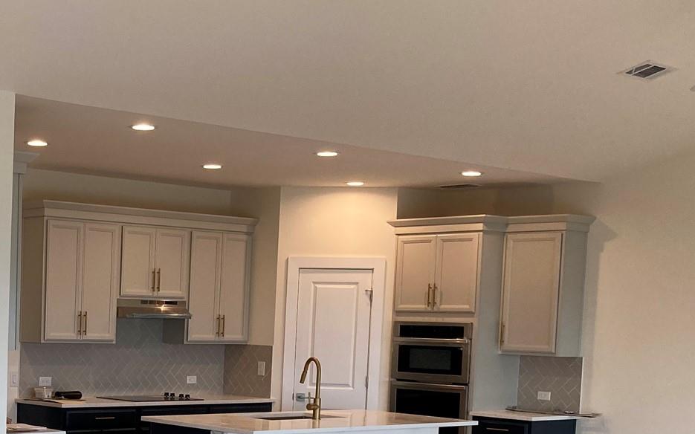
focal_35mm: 65
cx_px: 59
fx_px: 1231
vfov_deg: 19.5
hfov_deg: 30.1
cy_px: 428
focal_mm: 3.99
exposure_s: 1/120
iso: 50
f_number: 1.8
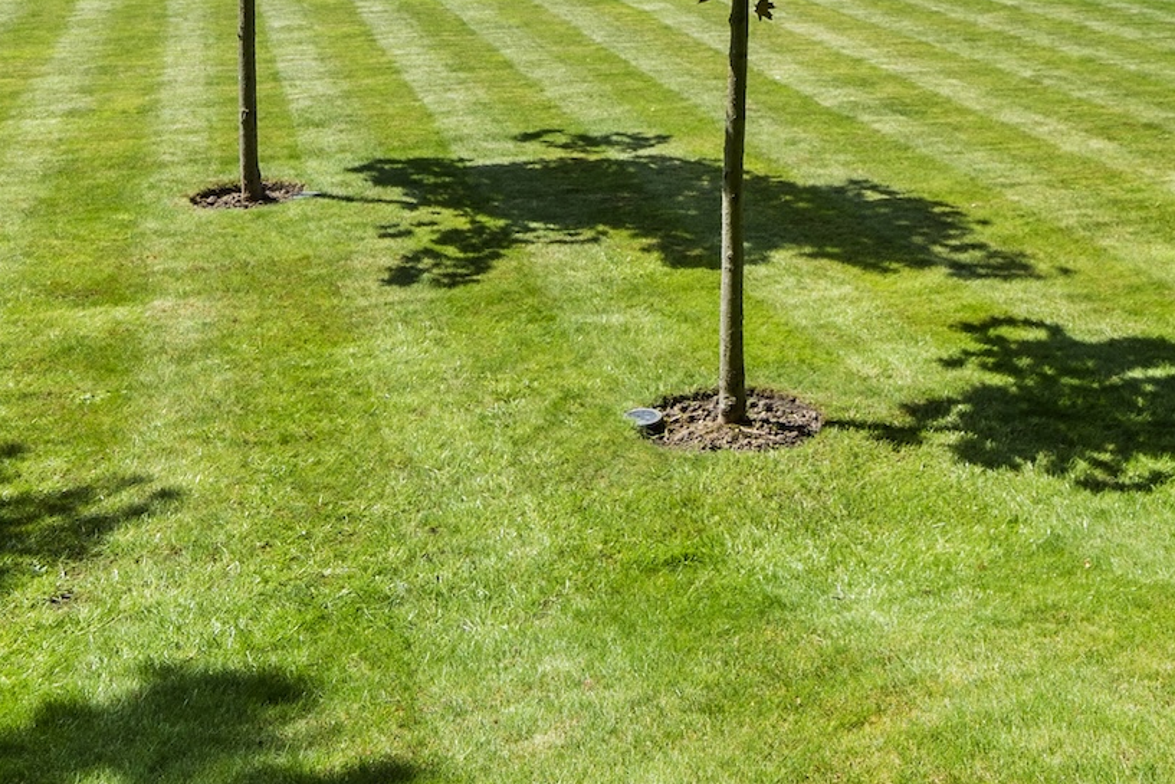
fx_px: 1534
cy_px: -194
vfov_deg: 25.3
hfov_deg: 40.4
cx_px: 923
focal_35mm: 47
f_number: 4
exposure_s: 1/500
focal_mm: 16
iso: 50
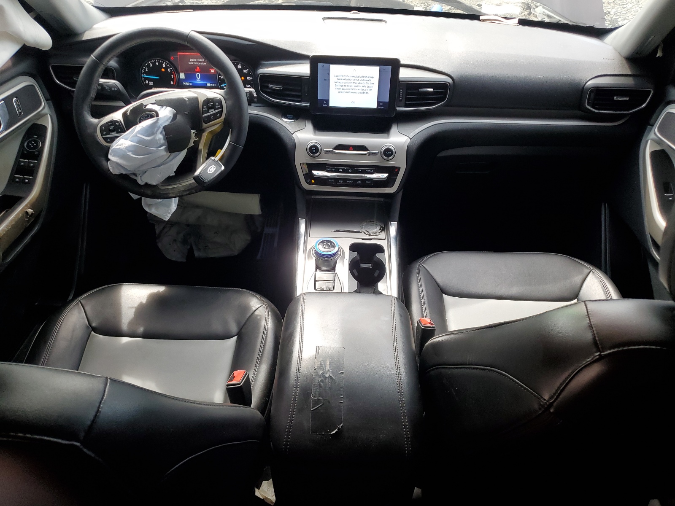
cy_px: 253
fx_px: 507
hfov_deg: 67.3
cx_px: 338
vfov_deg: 53.1
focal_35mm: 26
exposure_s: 1/120
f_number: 1.5
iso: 67
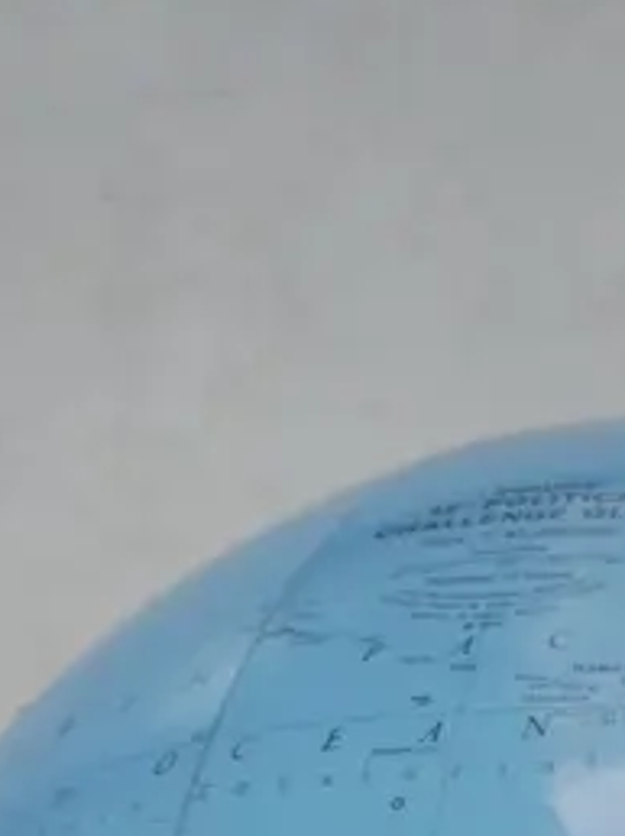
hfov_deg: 9.2
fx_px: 3834
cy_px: 1620
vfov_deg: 11.3
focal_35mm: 159
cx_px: 750
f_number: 4.4
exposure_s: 1/60
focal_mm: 20
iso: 400
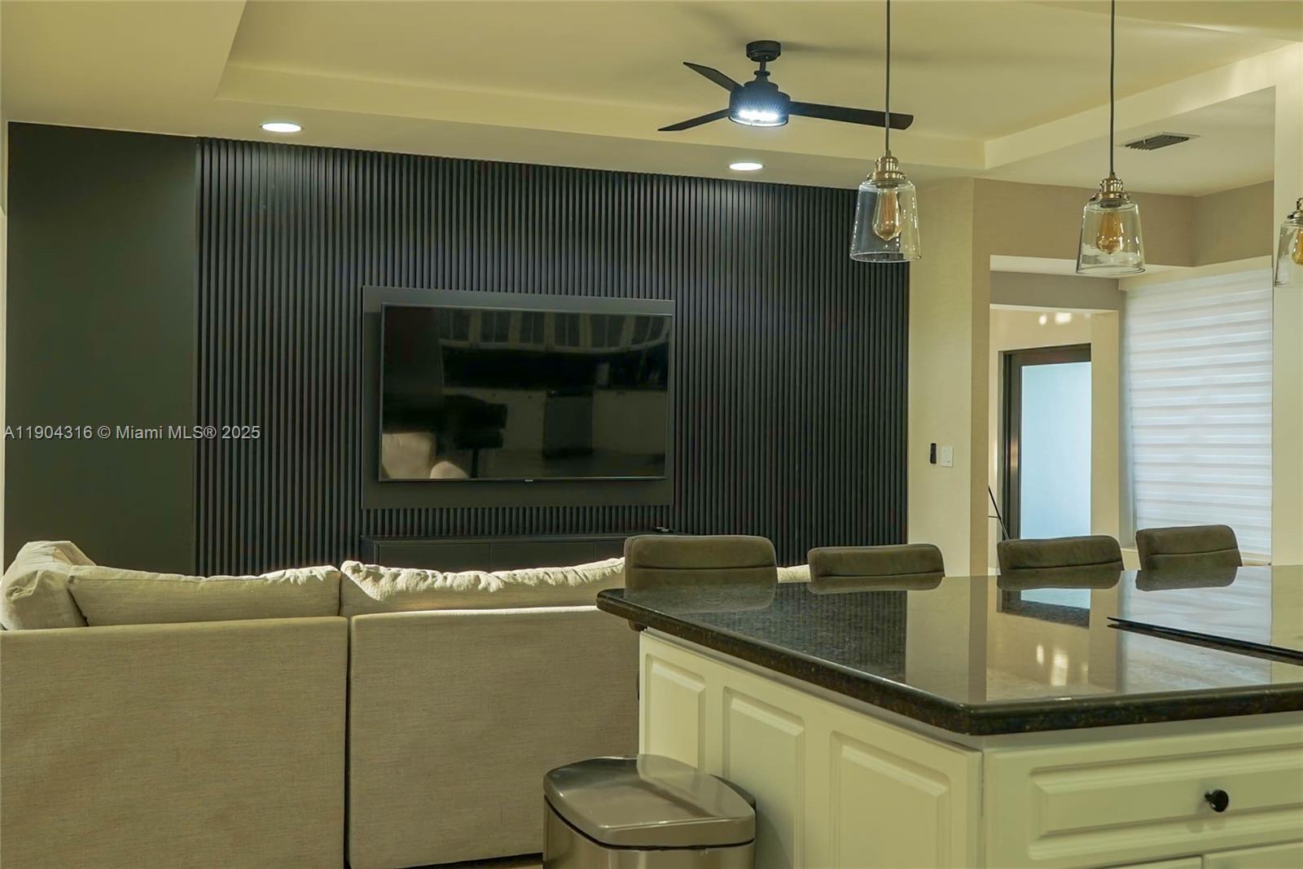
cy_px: 434
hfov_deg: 53.1
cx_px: 652
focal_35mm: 36
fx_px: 1303
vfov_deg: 36.9
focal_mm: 24
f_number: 5
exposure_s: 1/400
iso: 640
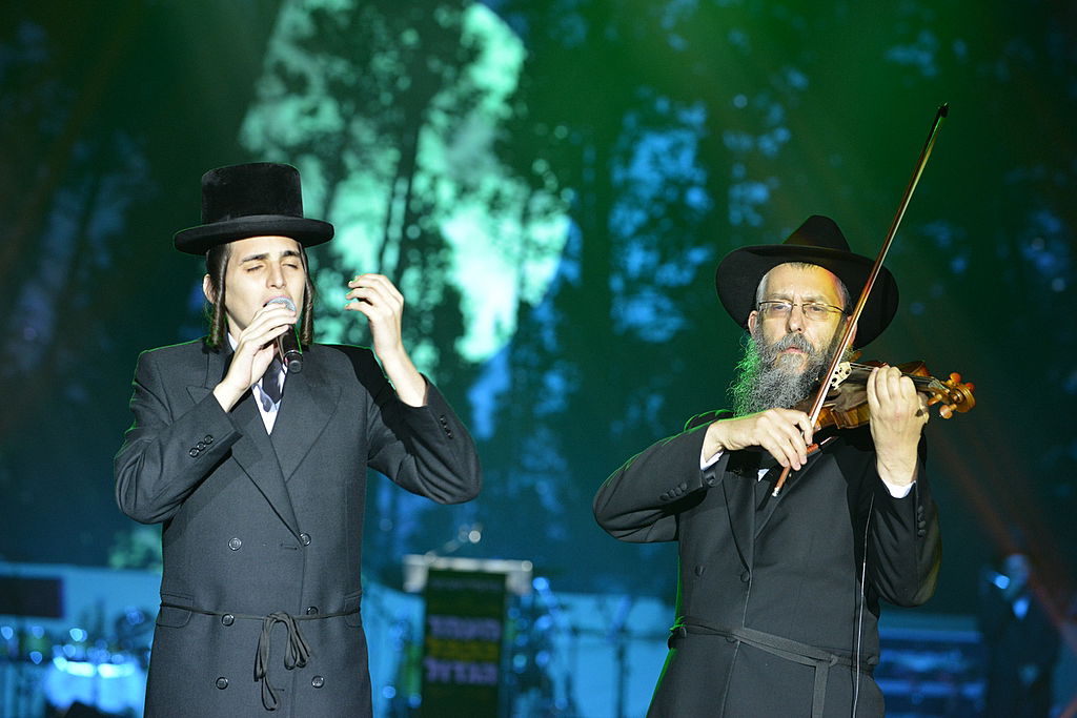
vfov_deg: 8.9
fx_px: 4637
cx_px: 538
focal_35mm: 155
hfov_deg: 13.2
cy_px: 359
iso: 2000
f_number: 5
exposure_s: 1/160
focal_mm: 155
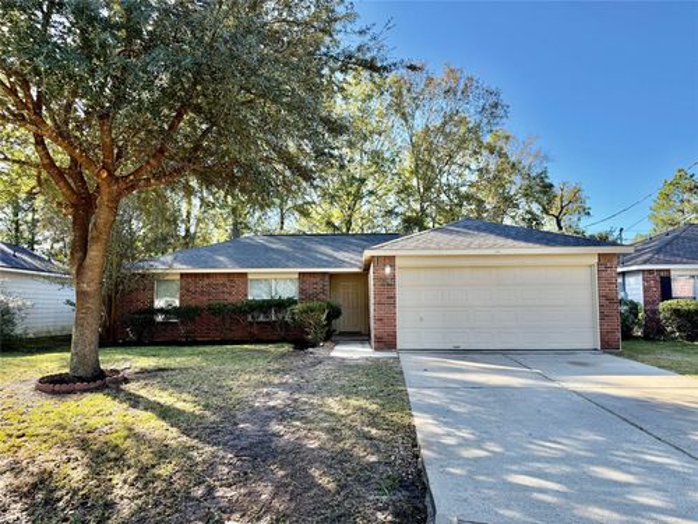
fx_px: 484
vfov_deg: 56.8
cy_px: 262
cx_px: 349
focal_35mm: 24
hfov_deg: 71.6
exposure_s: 1/1314
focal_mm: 6.76
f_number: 1.78
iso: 100
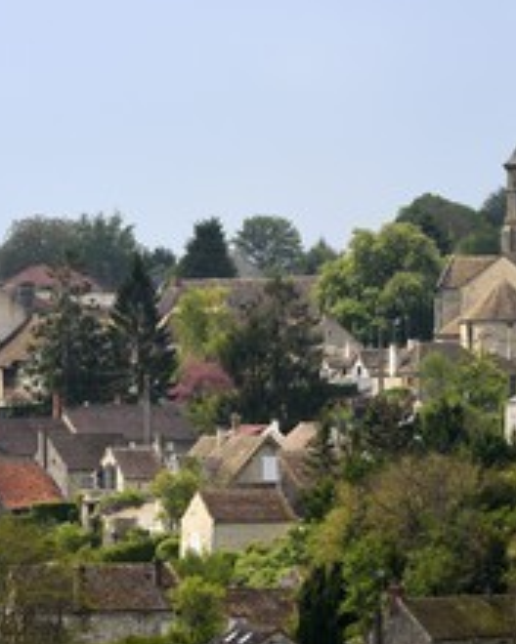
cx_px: 199
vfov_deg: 6.5
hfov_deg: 5.2
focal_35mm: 296
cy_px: 407
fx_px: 5650
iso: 200
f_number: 11
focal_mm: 165
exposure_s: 1/320
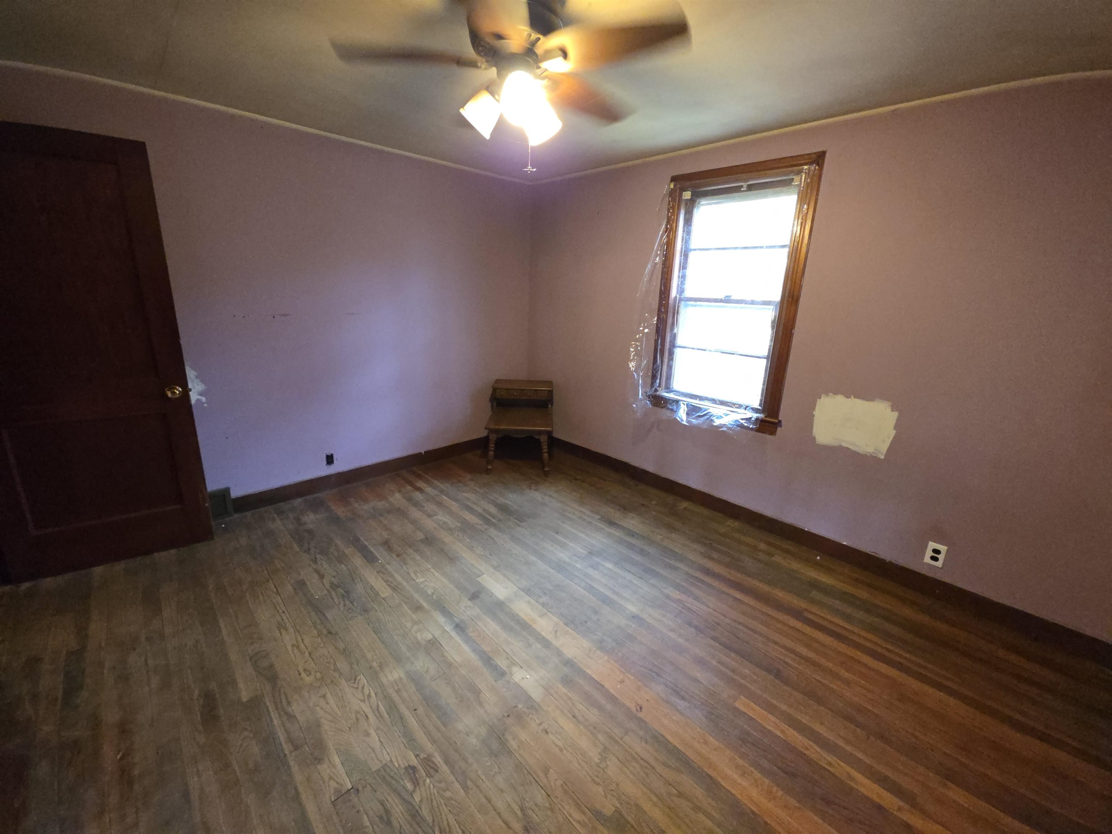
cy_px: 417
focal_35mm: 13
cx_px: 556
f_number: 1.9
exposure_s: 1/60
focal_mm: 2.2
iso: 800
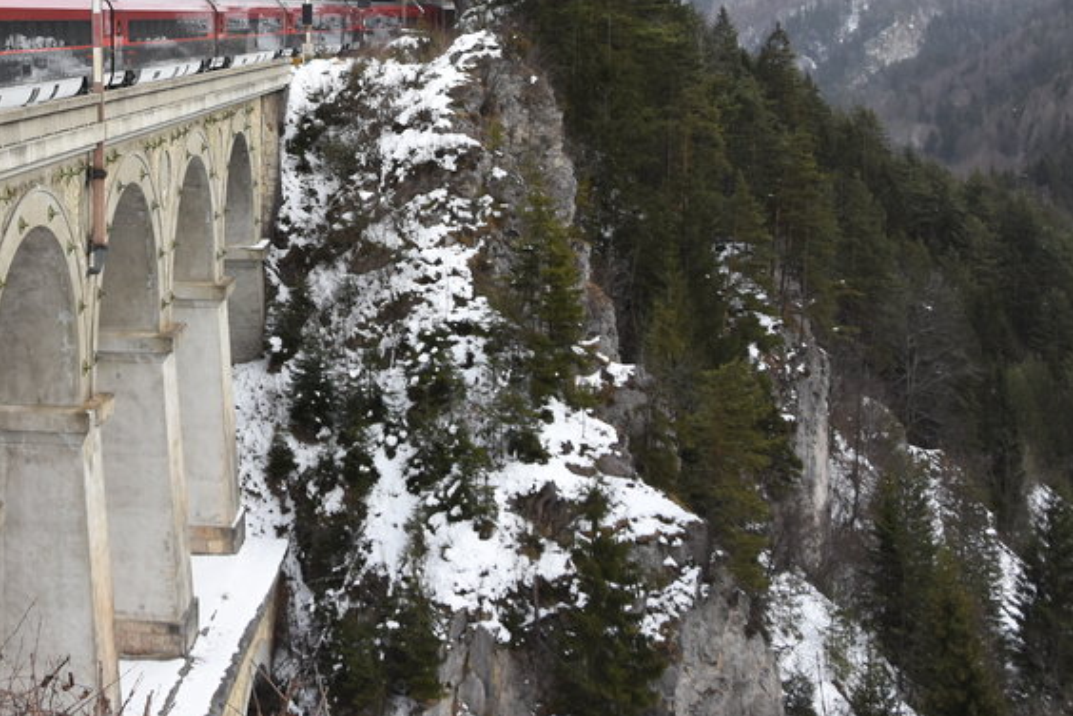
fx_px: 1999
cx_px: 8
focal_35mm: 67
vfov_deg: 19.6
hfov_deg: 28.3
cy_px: -17
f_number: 3.8
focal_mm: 21
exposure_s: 1/1000
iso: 400
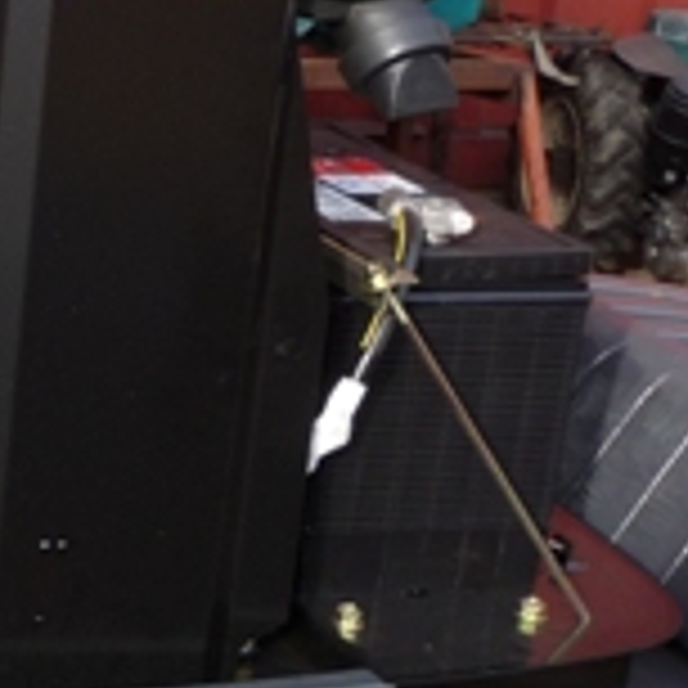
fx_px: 2496
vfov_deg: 15.6
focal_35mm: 111
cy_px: 189
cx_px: -666
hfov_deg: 13.5
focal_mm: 5.2
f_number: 3.5
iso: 100
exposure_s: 1/100
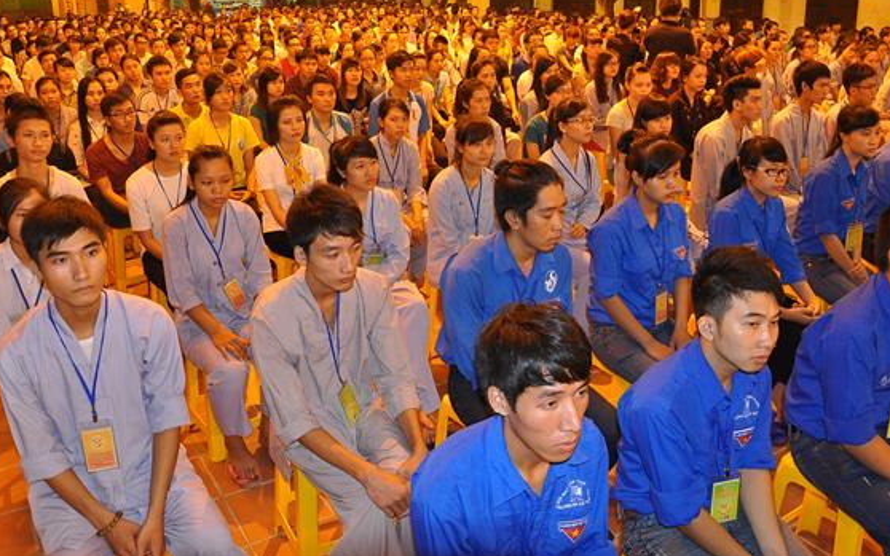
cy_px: 220
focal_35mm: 32
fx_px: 776
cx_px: 466
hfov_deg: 59.6
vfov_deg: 39.3
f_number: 3.5
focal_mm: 18
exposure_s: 1/10
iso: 800
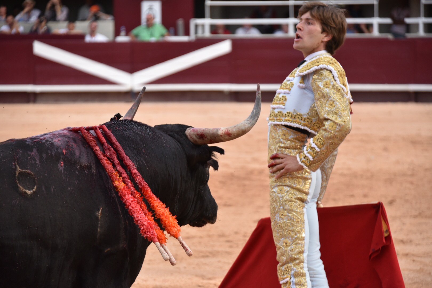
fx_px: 2160
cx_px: 216
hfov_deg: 11.4
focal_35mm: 180
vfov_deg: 7.6
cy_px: 144
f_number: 5.6
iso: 1250
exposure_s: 1/1250
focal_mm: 180
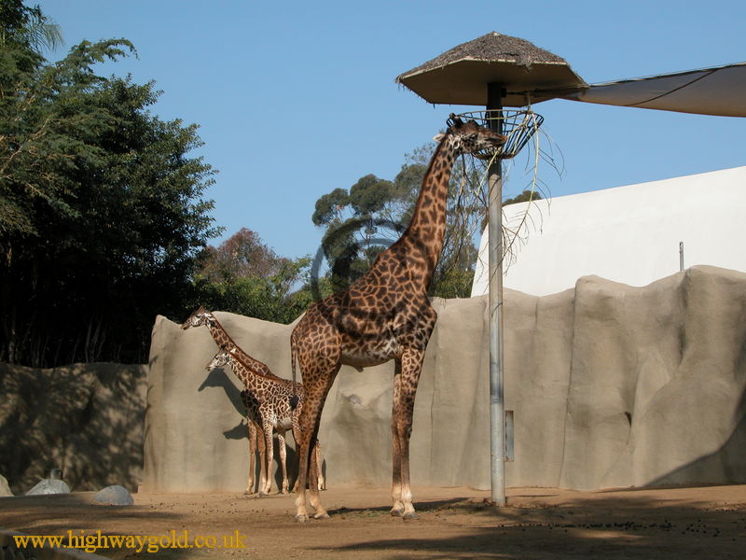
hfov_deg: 29.8
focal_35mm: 65
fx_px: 1401
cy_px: 280
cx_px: 373
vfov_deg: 22.6
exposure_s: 1/370
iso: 100
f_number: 6.5
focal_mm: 16.8
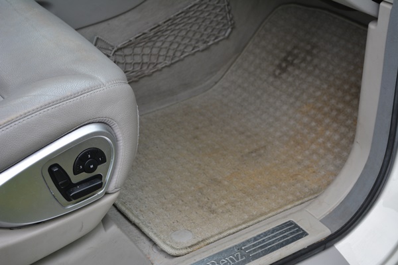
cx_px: 199
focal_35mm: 68
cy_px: 132
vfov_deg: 20.2
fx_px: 746
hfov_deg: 29.9
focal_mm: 45
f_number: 5.6
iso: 200
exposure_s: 1/125
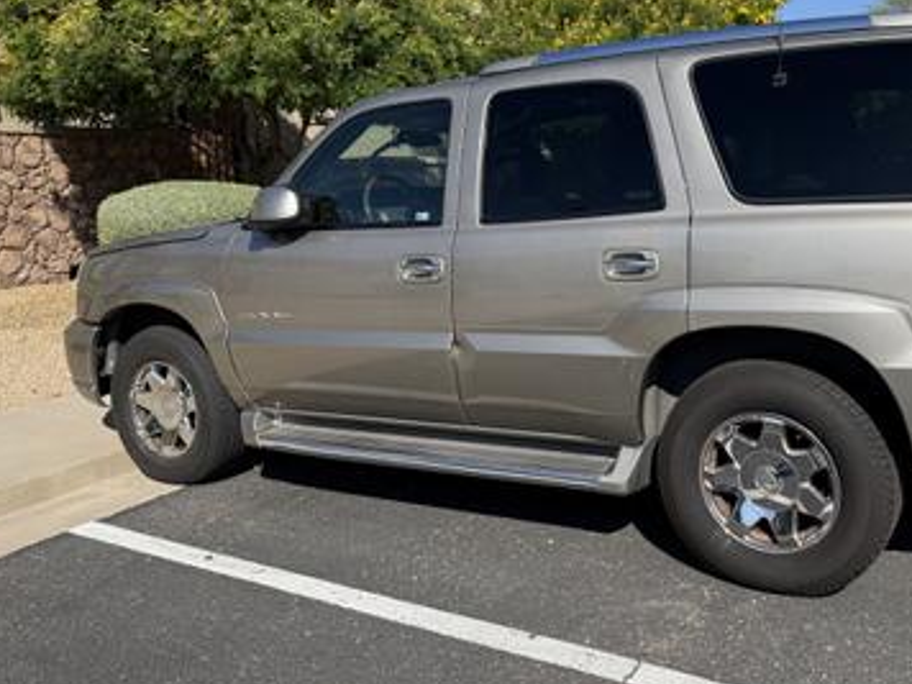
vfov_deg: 41.5
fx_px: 896
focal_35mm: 34
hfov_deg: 53.1
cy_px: 264
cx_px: 592
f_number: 1.78
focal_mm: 6.76
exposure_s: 1/3953
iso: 80
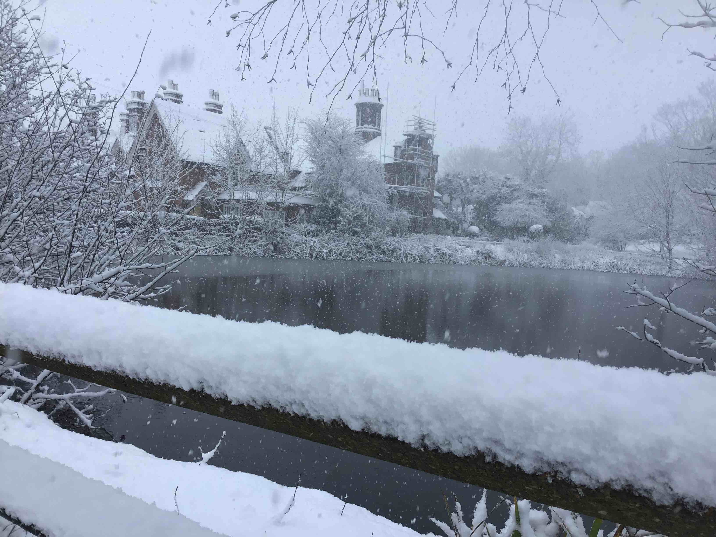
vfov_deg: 45.4
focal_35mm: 31
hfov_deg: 58.4
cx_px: 358
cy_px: 268
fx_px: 641
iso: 25
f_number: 2.4
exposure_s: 1/210
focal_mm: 3.3
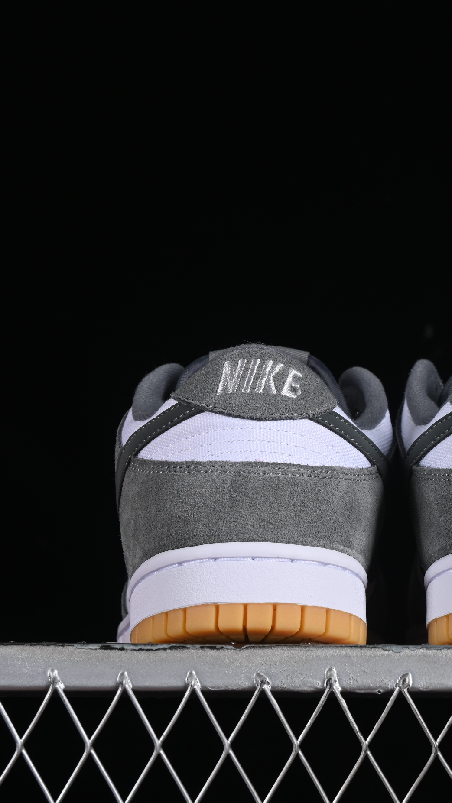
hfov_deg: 10.2
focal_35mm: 118
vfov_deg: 18.2
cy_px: 402
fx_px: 2514
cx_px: 399
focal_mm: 50
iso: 160
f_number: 8
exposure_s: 1/80
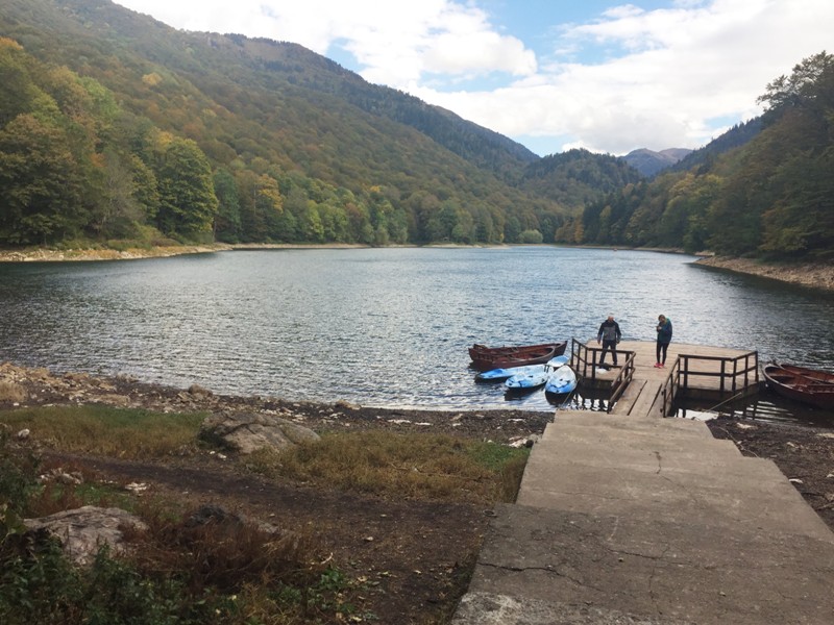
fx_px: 699
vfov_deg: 48.2
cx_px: 417
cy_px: 312
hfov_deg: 61.7
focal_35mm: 29
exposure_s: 1/791
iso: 32
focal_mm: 4.15
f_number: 2.2
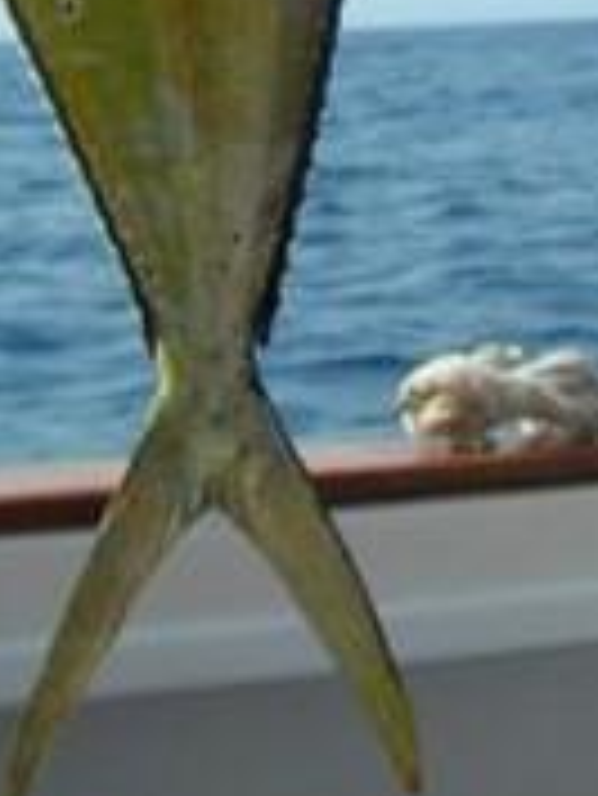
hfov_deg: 10.9
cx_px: 540
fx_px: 3106
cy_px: -598
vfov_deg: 13.3
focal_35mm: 135
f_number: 3.2
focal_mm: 6.3
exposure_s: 1/605
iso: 50
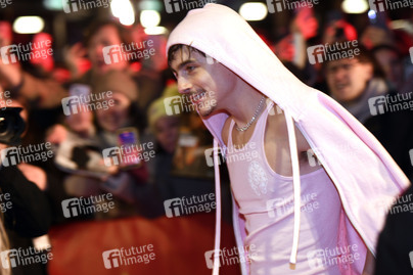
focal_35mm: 134
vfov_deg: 10.2
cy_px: 129
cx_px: 204
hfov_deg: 15.3
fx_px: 1537
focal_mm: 120
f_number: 3.5
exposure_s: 1/250
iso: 1250
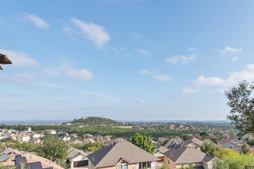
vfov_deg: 45.6
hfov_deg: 63.5
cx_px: 173
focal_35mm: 28
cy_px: 114
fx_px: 198
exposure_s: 1/320
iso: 400
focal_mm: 15
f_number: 8
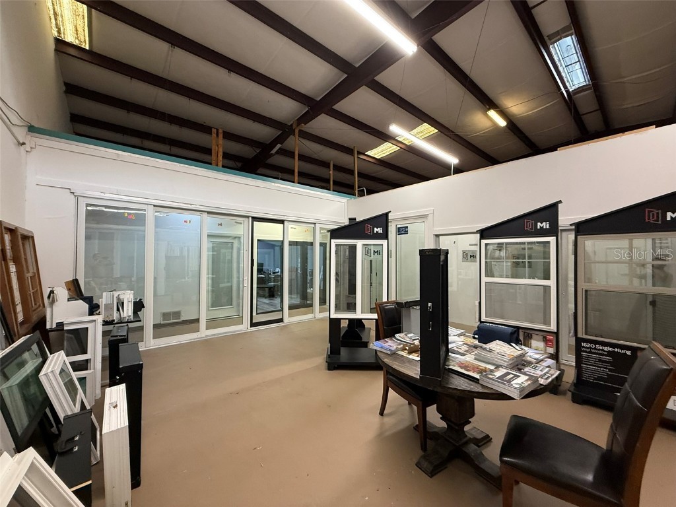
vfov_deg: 85.7
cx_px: 338
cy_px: 254
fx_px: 273
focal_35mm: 14
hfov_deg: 102.1
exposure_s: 1/60
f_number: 2.2
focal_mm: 2.22
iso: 200
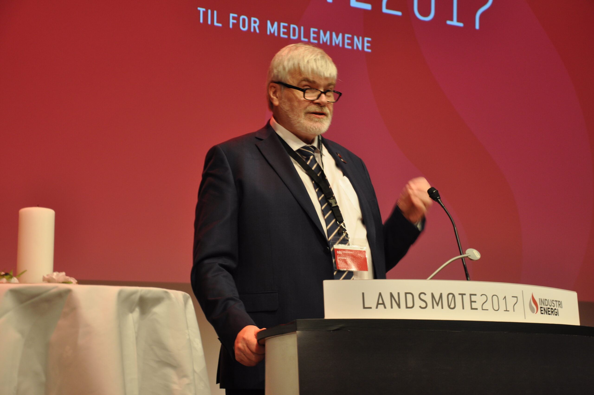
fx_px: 1236
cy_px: 198
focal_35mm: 75
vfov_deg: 18.1
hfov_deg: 27.0
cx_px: 297
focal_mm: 50
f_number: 5
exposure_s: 1/25
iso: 400
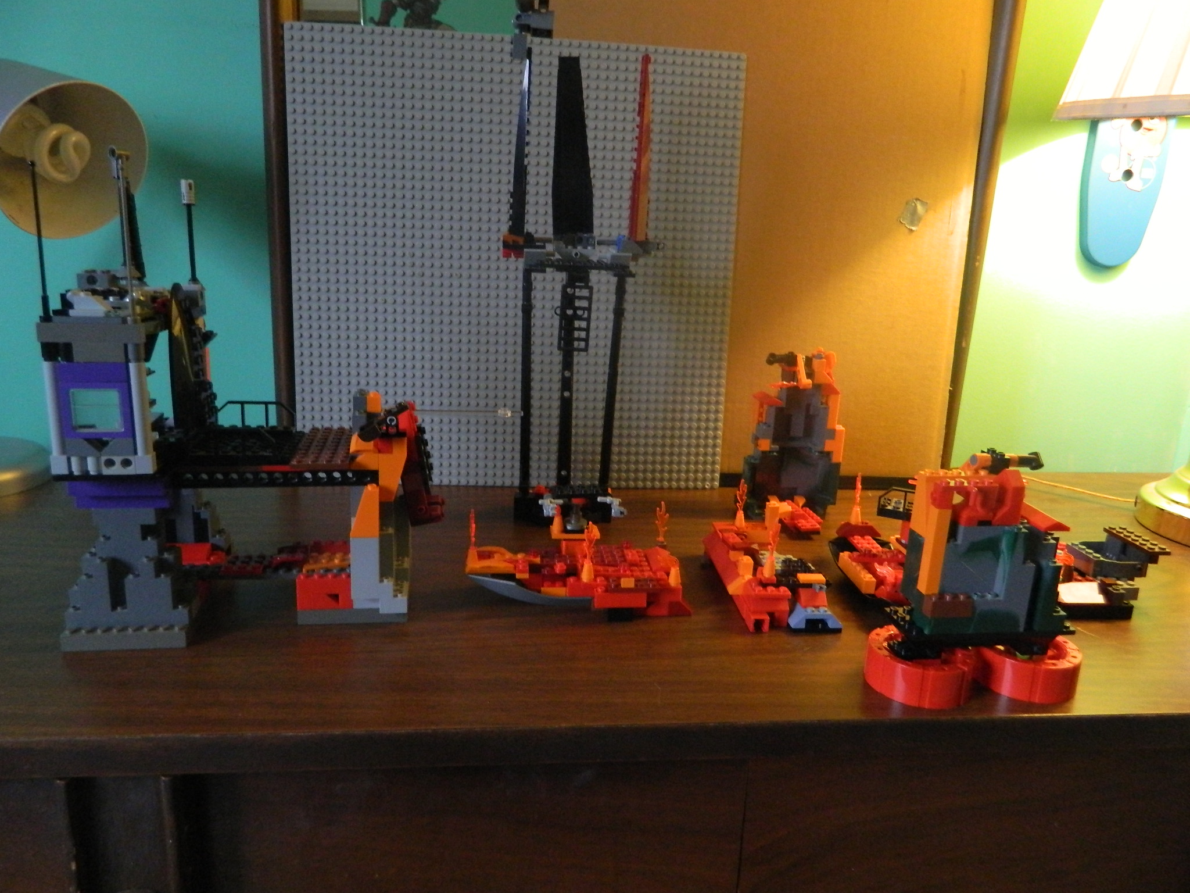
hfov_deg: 69.4
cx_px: 595
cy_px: 446
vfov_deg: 54.9
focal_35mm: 25
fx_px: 859
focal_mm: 4.5
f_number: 3.1
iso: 400
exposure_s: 1/30
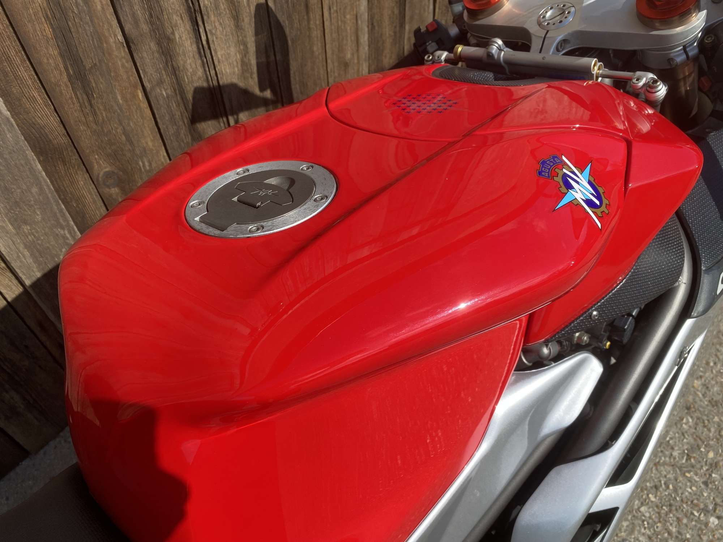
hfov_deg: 67.3
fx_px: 543
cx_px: 362
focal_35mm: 26
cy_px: 271
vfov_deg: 53.1
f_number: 1.8
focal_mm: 4.25
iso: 32
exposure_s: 1/1866
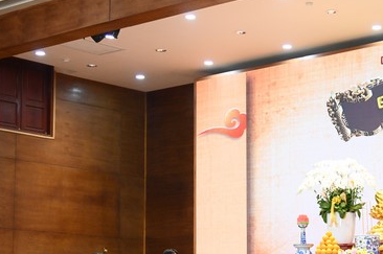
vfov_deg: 13.2
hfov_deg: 19.6
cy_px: 188
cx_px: 311
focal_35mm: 103
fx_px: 1094
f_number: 4
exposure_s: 1/125
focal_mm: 58
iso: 4000
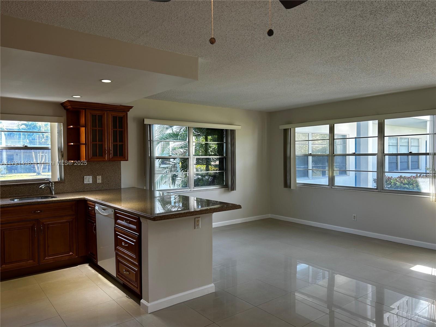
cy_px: 164
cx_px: 218
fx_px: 327
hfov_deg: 67.3
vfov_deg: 53.1
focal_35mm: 26
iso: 50
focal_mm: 5.7
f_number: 1.5
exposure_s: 1/120
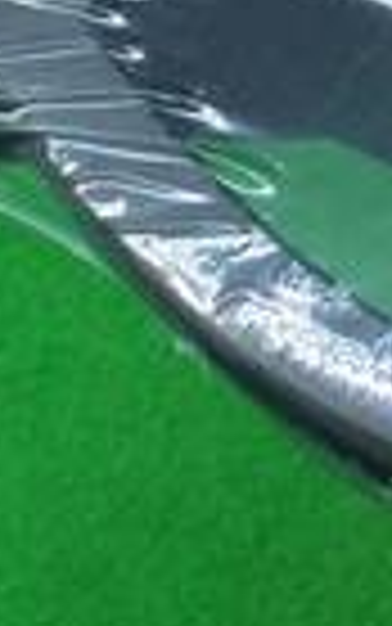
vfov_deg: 13.6
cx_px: 469
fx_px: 2578
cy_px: -27
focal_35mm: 151
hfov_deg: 8.6
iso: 64
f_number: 2.4
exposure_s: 1/30
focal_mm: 3.3
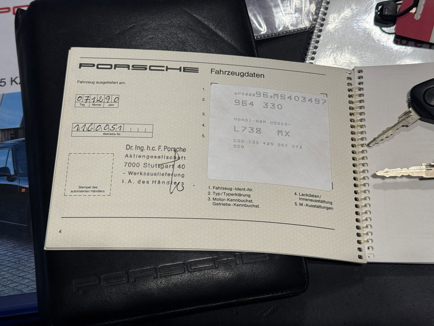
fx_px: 602
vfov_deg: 30.3
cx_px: 217
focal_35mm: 48
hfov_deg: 39.7
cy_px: 163
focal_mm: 6.76
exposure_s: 1/144
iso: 50
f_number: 1.78
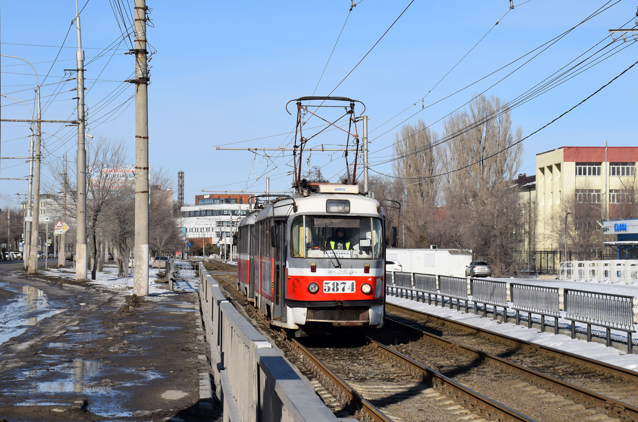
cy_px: 211
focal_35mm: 75
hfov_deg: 27.0
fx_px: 1326
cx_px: 319
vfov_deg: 18.1
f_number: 10
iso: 200
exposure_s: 1/800
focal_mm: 50
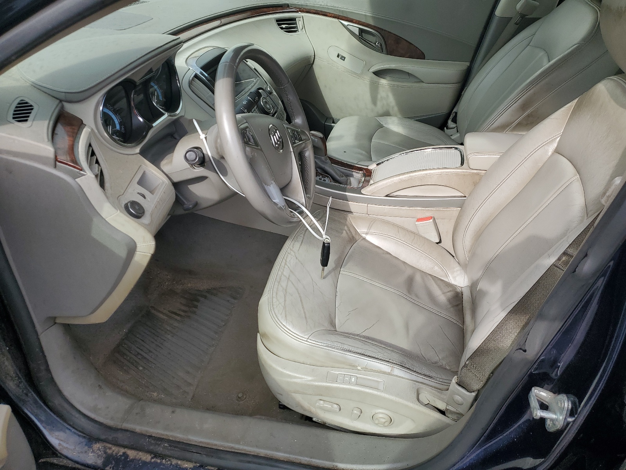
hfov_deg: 67.3
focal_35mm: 26
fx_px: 470
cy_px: 235
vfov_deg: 53.1
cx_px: 313
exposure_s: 1/714
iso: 50
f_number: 1.5
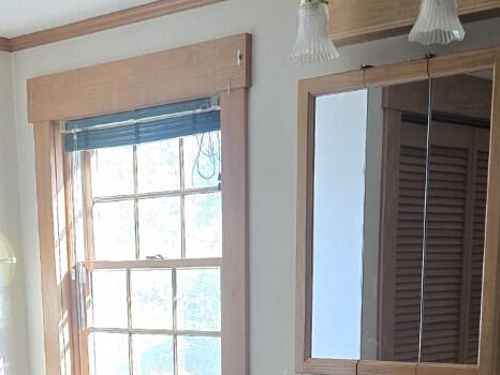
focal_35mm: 71
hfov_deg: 27.4
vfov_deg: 18.7
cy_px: 535
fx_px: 1026
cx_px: 214
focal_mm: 6.3
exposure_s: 1/120
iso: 400
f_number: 1.7
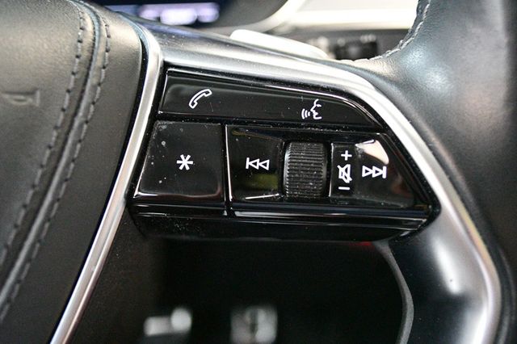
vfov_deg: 29.8
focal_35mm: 45
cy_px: 172
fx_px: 646
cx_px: 258
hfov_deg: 43.6
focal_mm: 30
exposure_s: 1/60
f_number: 4.5
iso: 12800
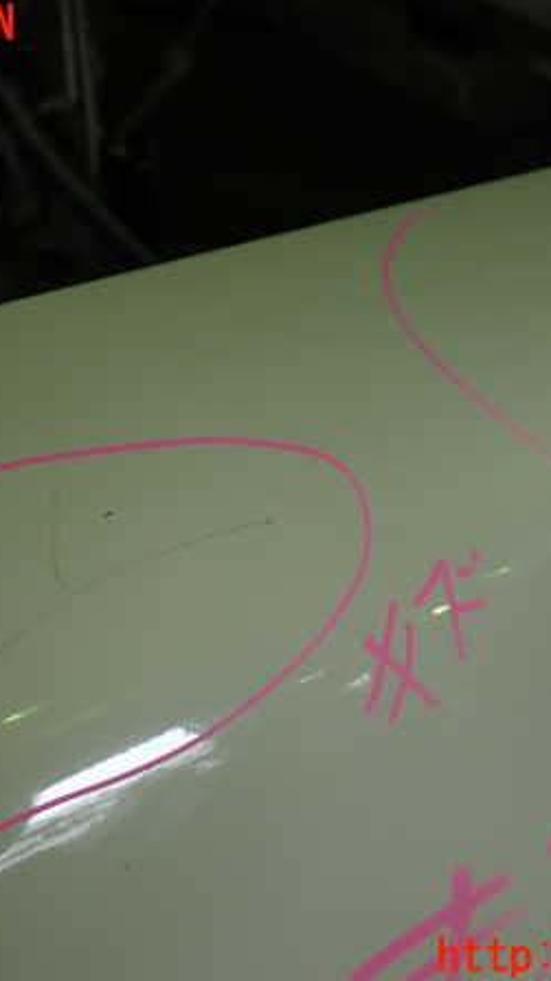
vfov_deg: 34.9
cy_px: 492
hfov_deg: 20.0
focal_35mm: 60
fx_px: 1560
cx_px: 274
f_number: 2.8
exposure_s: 1/80
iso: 160
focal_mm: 7.31
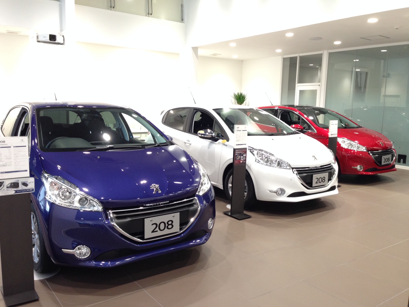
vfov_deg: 42.9
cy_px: 154
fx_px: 390
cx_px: 204
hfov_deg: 55.4
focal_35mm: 33
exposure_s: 1/20
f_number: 2.4
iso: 125
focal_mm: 4.12
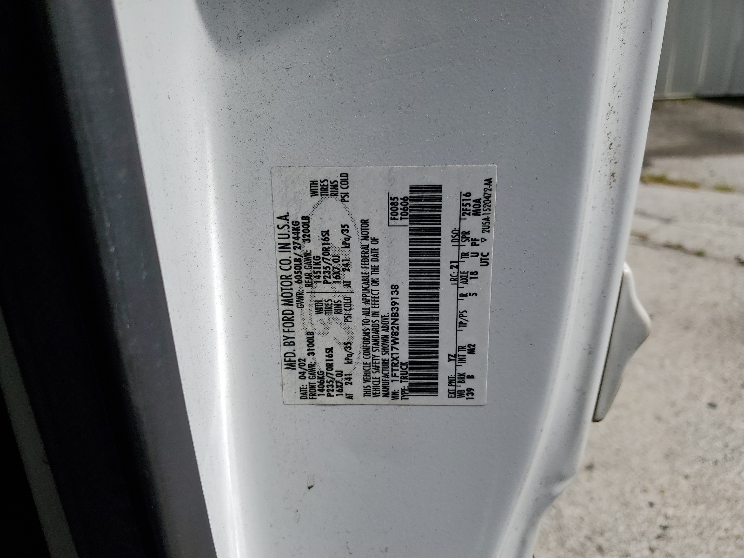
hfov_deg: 67.3
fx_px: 559
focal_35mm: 26
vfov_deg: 53.1
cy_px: 279
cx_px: 372
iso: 50
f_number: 1.5
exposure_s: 1/10000
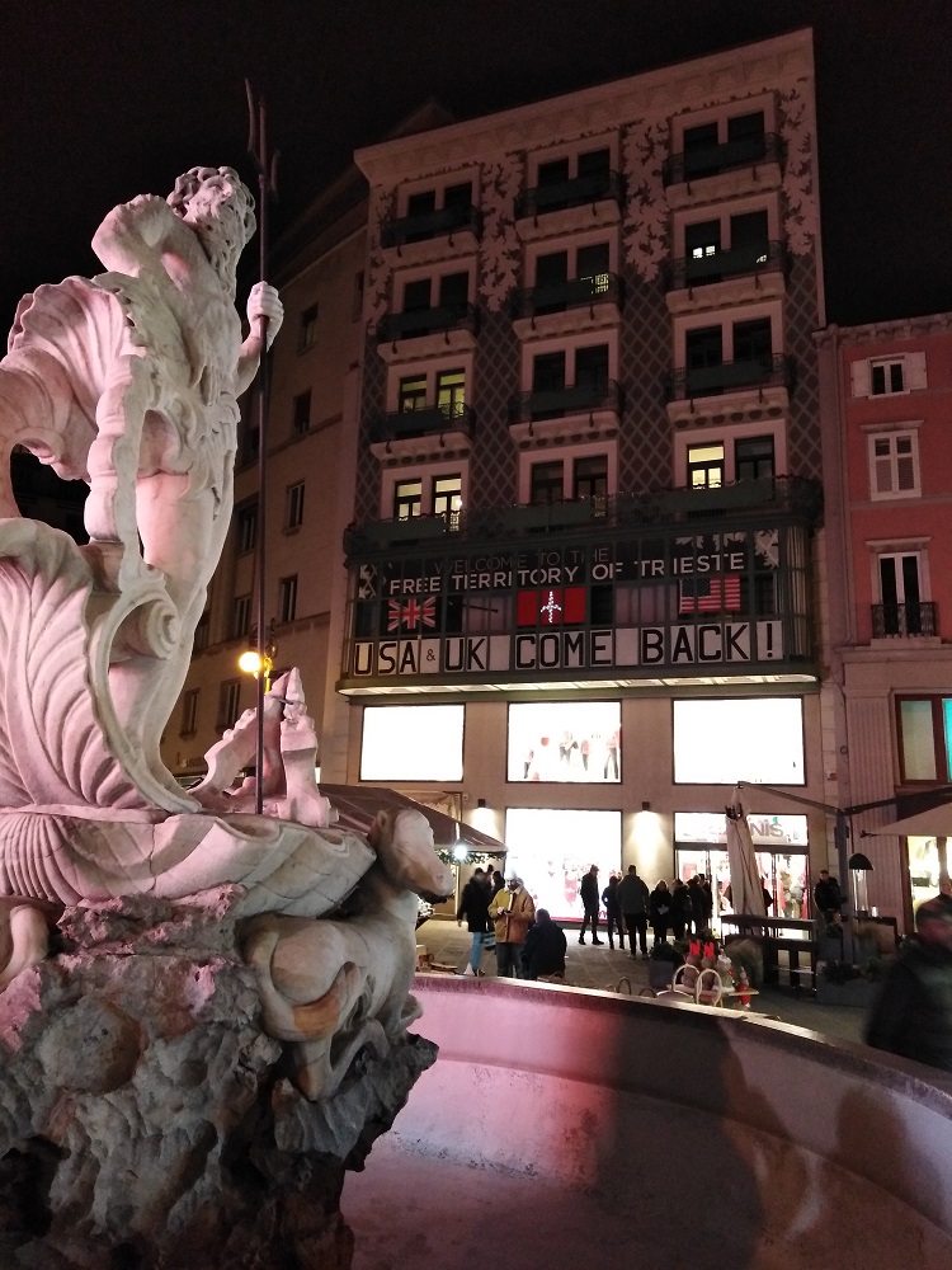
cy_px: 635
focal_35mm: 25
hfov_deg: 54.9
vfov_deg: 69.4
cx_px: 476
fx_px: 917
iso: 733
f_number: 2.2
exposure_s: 1/20
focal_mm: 3.46
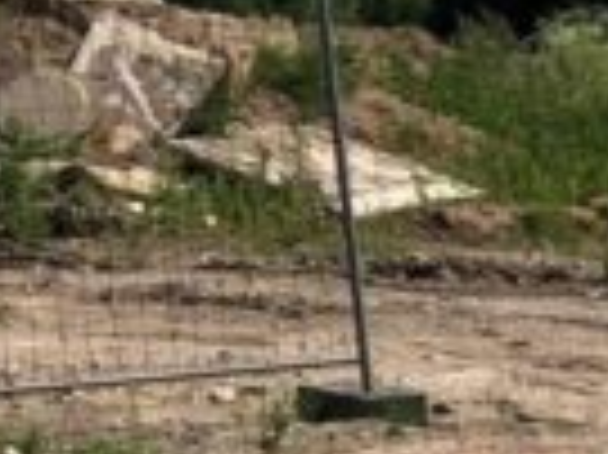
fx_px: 3720
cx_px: 86
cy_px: -818
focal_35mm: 212
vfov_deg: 6.5
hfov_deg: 9.3
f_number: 1.8
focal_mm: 4
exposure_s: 1/4000
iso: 20
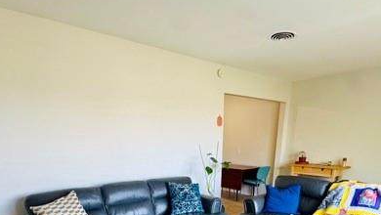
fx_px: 253
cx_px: 194
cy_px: 221
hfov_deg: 74.0
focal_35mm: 25
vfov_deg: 39.8
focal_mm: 2.22
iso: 250
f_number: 2.2
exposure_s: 1/120
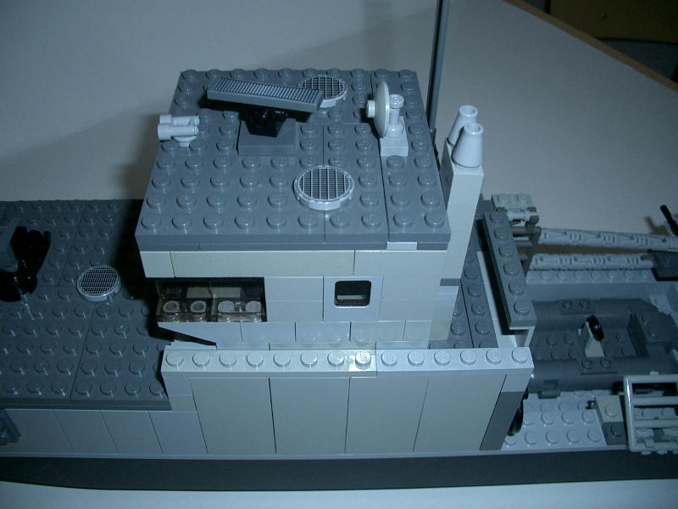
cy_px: 254
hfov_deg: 52.6
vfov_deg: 40.7
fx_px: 686
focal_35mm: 35
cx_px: 339
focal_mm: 5.8
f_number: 2.6
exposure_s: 1/40
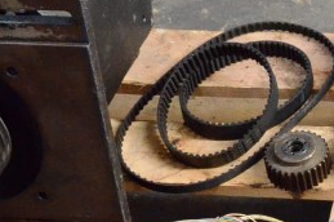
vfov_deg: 9.0
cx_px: 489
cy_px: 263
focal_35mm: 151
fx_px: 1399
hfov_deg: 12.9
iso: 6400
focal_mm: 24
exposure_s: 1/160
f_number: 6.3
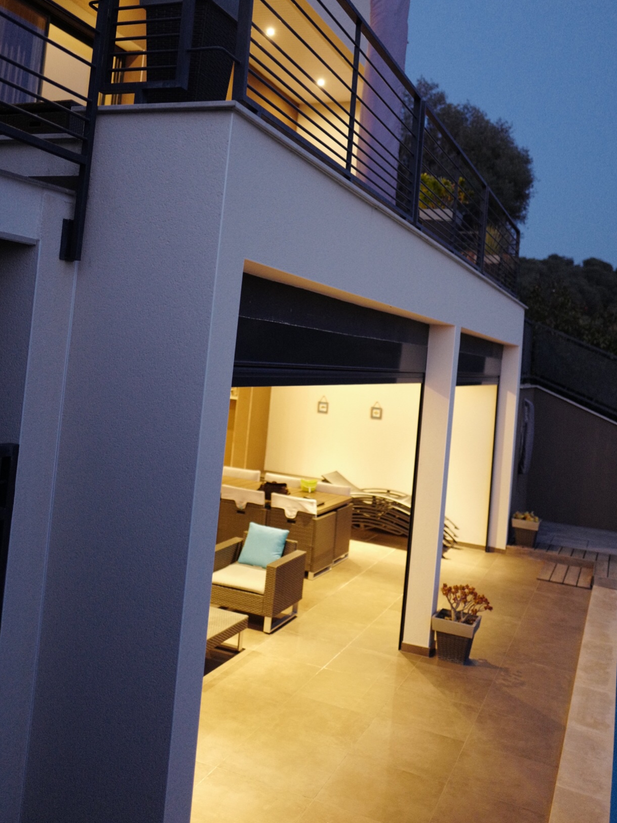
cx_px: 269
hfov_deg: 39.6
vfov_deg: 50.7
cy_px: 295
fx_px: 856
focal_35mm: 36
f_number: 1.7
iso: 3200
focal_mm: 28
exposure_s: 1/50
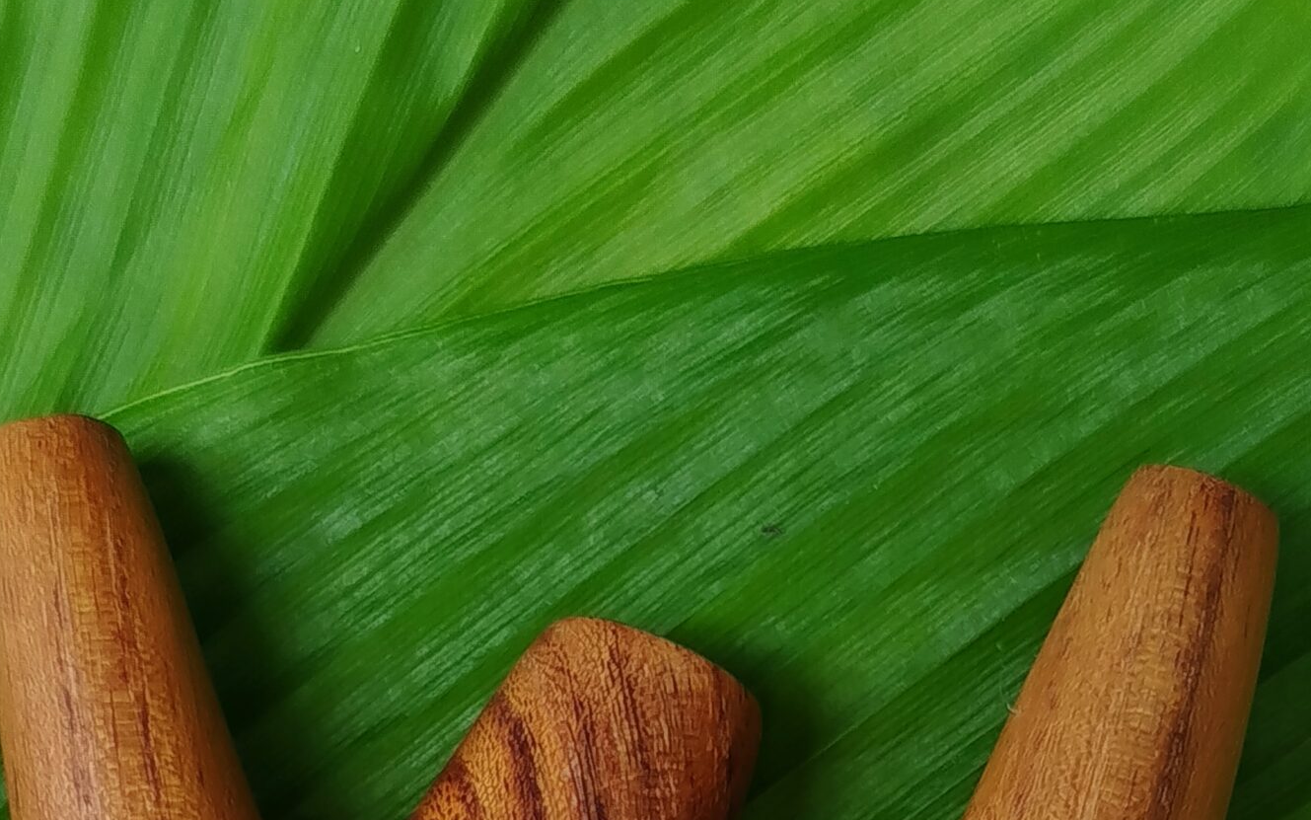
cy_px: 1159
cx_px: 726
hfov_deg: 21.2
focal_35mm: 98
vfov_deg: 12.8
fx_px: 3502
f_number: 1.7
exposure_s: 1/120
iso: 50
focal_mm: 5.31
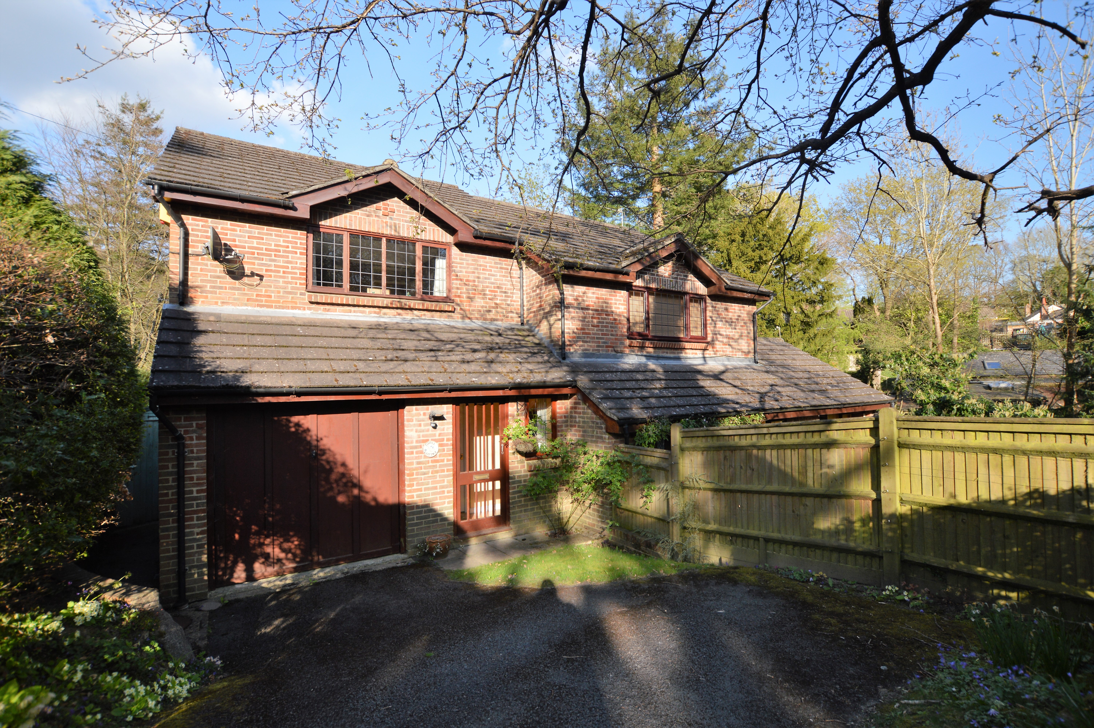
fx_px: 501
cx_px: 547
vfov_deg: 72.0
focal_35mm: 16
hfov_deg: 95.0
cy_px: 364
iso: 200
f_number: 5.6
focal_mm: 11
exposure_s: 1/125
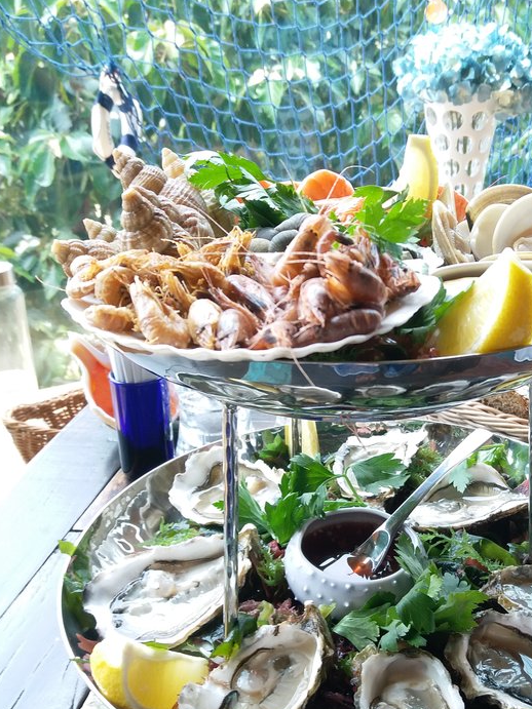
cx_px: 375
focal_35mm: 40
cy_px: 389
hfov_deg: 35.4
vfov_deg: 46.7
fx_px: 820
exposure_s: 1/50
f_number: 1.9
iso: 40
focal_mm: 3.7
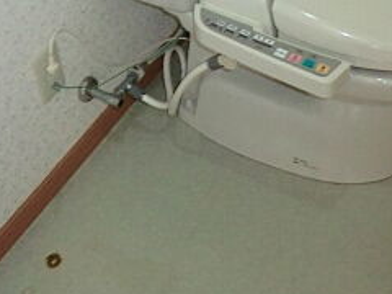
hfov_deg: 29.9
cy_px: -39
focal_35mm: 64
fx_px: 725
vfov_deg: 21.6
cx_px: 276
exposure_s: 1/30
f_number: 3.2
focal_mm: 4.3
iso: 400
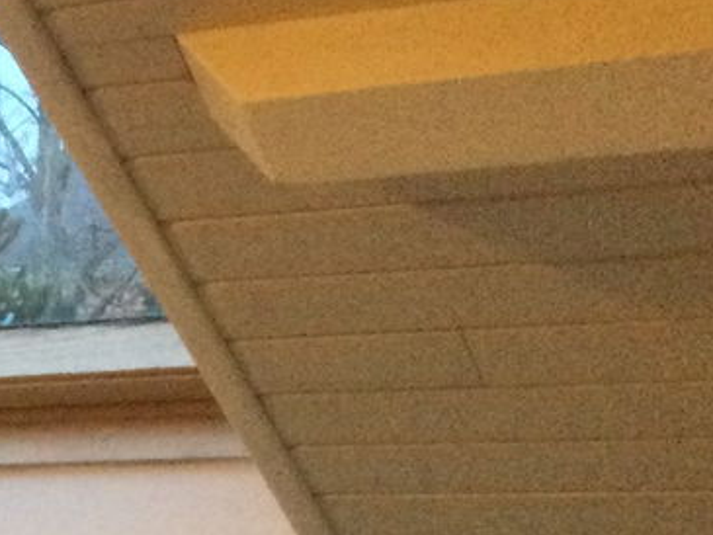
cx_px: -709
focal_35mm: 136
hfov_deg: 12.7
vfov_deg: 10.1
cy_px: 1052
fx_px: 2802
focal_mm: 3.3
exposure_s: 1/25
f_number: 2.4
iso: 250
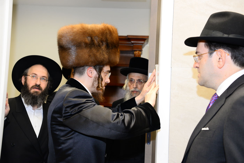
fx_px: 325
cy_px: 82
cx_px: 122
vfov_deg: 28.1
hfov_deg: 41.1
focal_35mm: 48
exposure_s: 1/100
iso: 1250
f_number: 5
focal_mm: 48
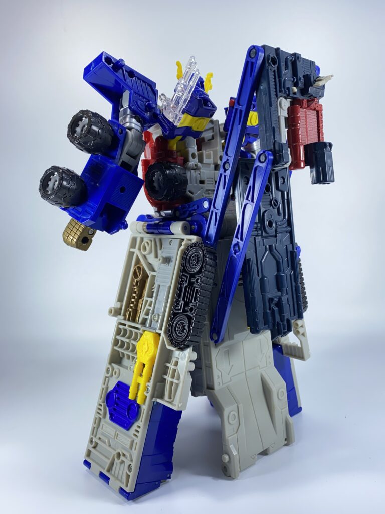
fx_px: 430
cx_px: 192
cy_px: 257
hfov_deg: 48.2
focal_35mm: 29
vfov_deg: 61.7
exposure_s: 1/122
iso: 50
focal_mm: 4.25
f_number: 1.8
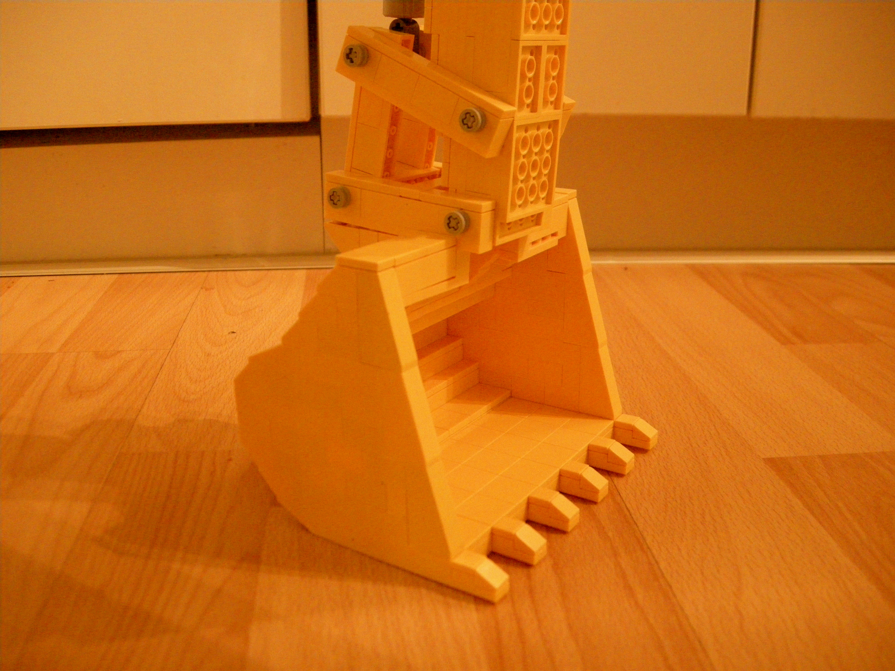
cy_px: 336
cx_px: 448
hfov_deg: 52.6
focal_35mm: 35
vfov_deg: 40.7
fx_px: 905
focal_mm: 7.5
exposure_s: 1/6.7
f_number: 2.7
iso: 800
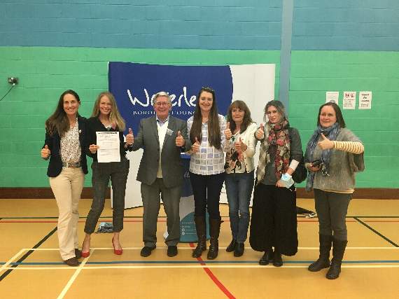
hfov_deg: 61.7
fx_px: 334
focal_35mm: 29
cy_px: 150
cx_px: 200
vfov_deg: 48.2
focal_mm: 4.15
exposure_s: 1/33
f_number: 2.2
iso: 200
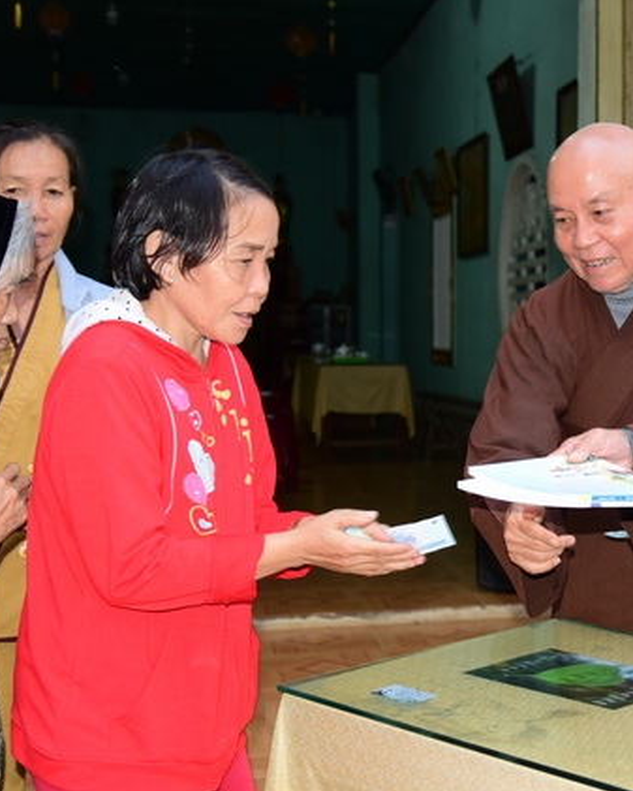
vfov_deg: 32.5
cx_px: 556
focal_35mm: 58
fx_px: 1358
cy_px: 389
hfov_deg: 25.5
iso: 800
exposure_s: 1/60
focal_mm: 40
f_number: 4.5
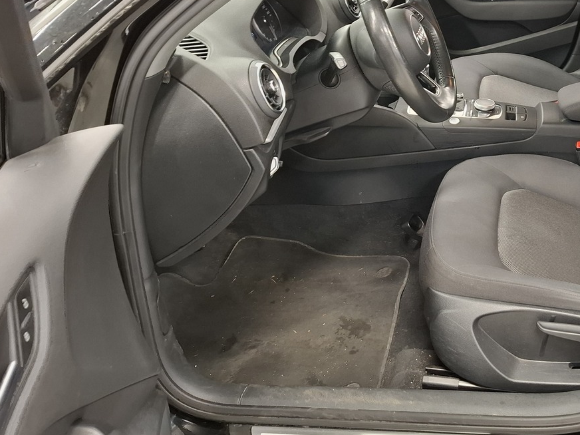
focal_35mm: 38
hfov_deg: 46.5
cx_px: 460
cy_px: 116
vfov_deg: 36.9
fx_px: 637
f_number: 1.8
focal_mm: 5.54
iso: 320
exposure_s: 1/25
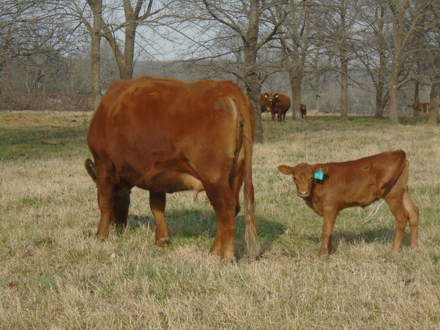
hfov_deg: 18.0
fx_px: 1385
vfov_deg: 13.6
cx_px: 220
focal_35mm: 109
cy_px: 165
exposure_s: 1/250
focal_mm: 19.3
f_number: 5.8
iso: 100
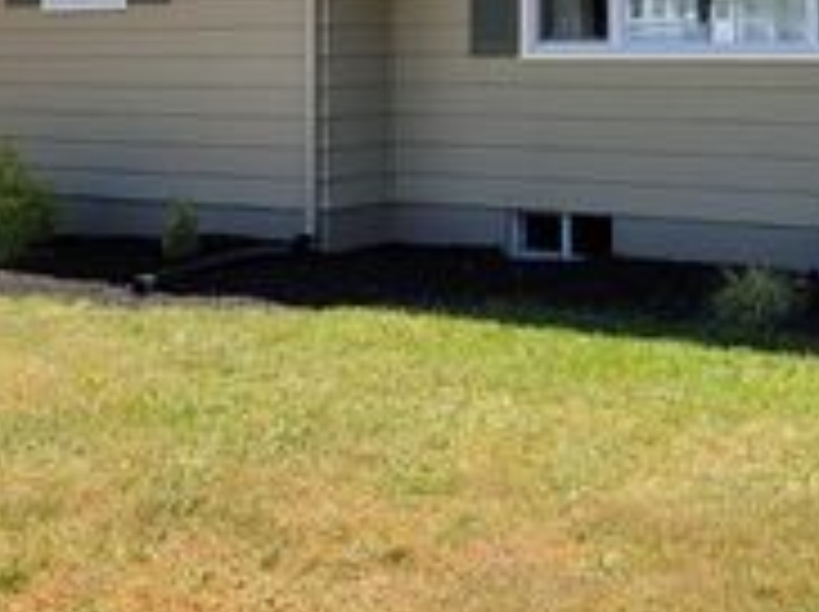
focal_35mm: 66
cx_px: 675
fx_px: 1559
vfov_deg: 21.2
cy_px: -38
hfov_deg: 28.7
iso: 16
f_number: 1.8
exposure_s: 1/431
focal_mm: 6.7
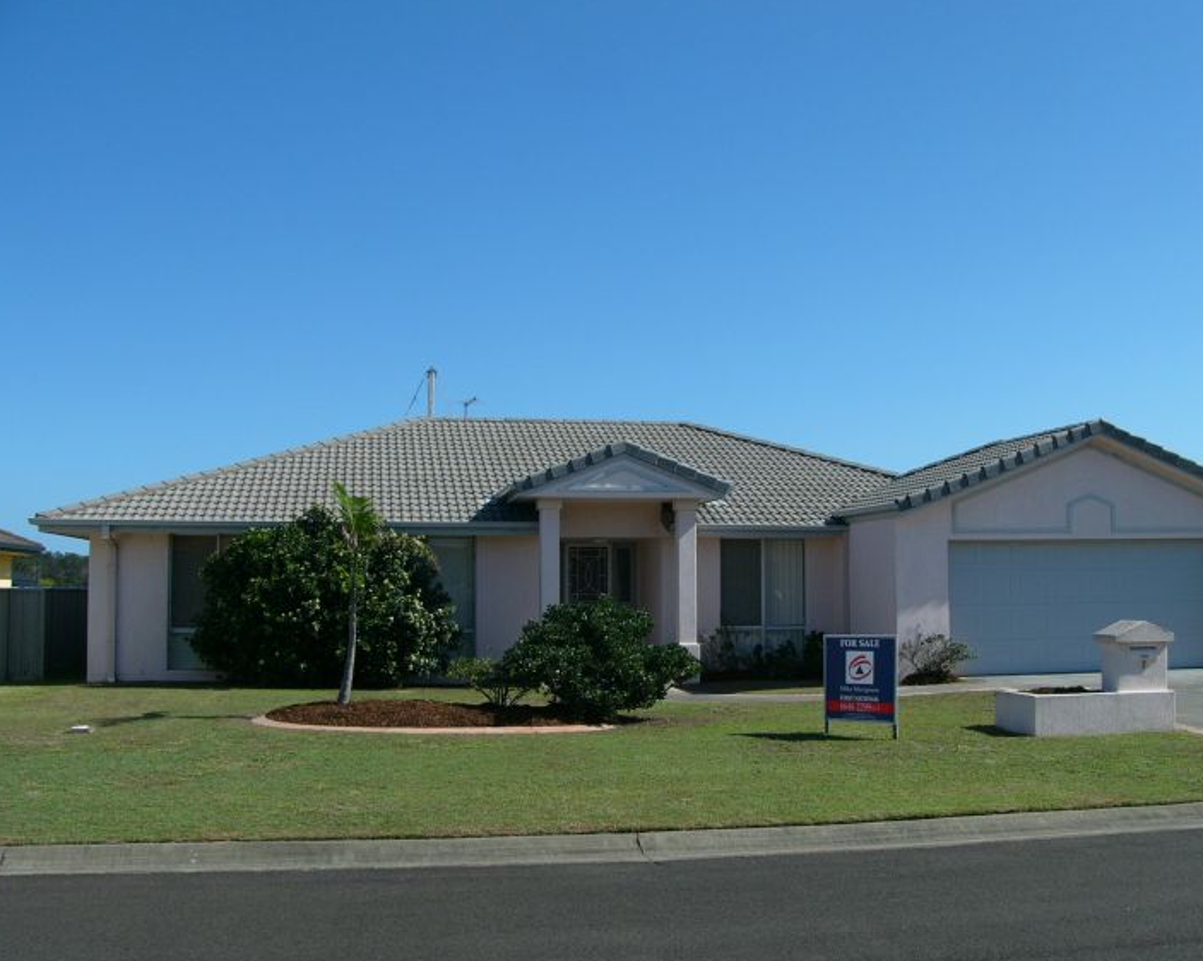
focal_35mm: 40
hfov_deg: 45.7
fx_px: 1424
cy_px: 474
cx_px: 667
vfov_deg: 37.3
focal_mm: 6
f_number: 4
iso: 50
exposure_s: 1/800
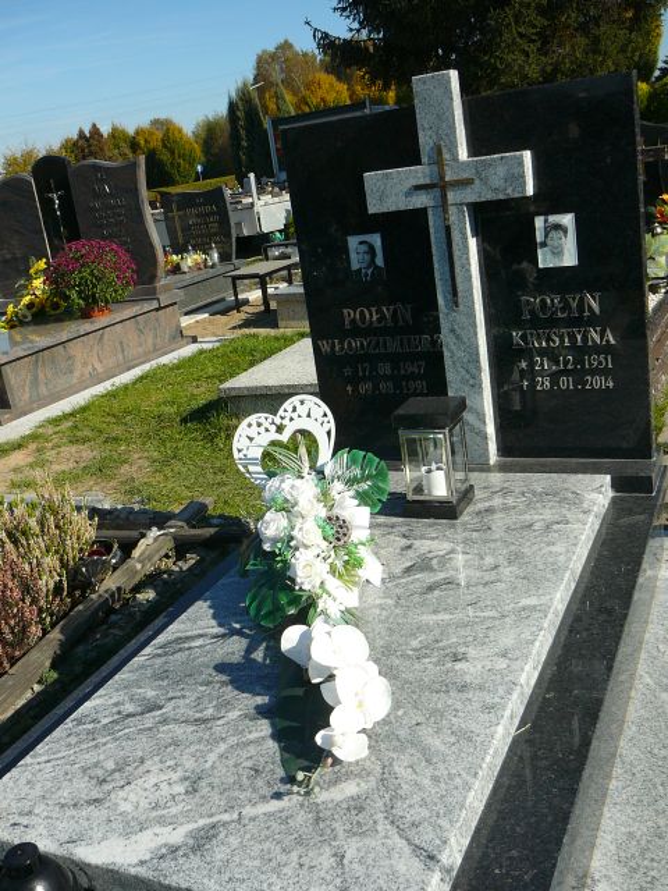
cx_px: 334
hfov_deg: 40.7
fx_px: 901
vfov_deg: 52.6
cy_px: 446
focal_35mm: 35
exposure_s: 1/500
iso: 80
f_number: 5
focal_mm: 5.2
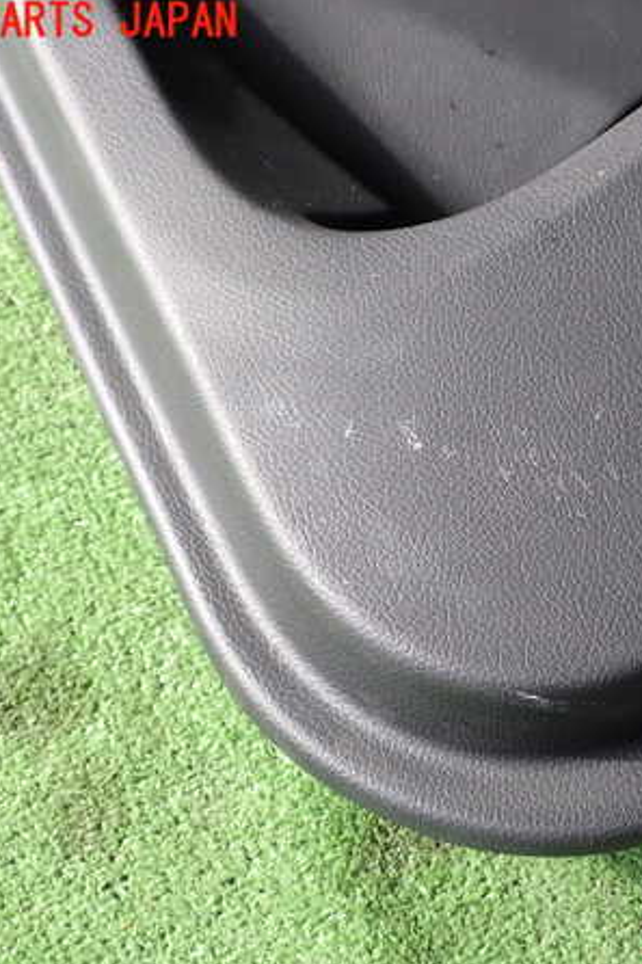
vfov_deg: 46.4
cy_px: 482
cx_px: 493
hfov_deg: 31.2
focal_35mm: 42
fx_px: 1124
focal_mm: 5.4
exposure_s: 1/80
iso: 100
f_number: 3.2
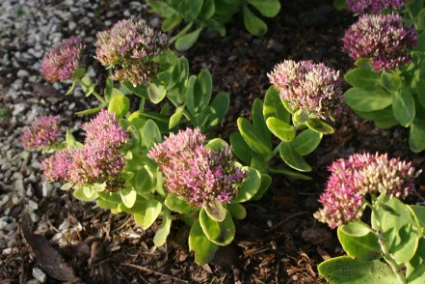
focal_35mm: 60
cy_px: 137
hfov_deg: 33.6
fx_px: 703
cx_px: 196
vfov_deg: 22.8
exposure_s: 1/80
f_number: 5.6
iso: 100
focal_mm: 35
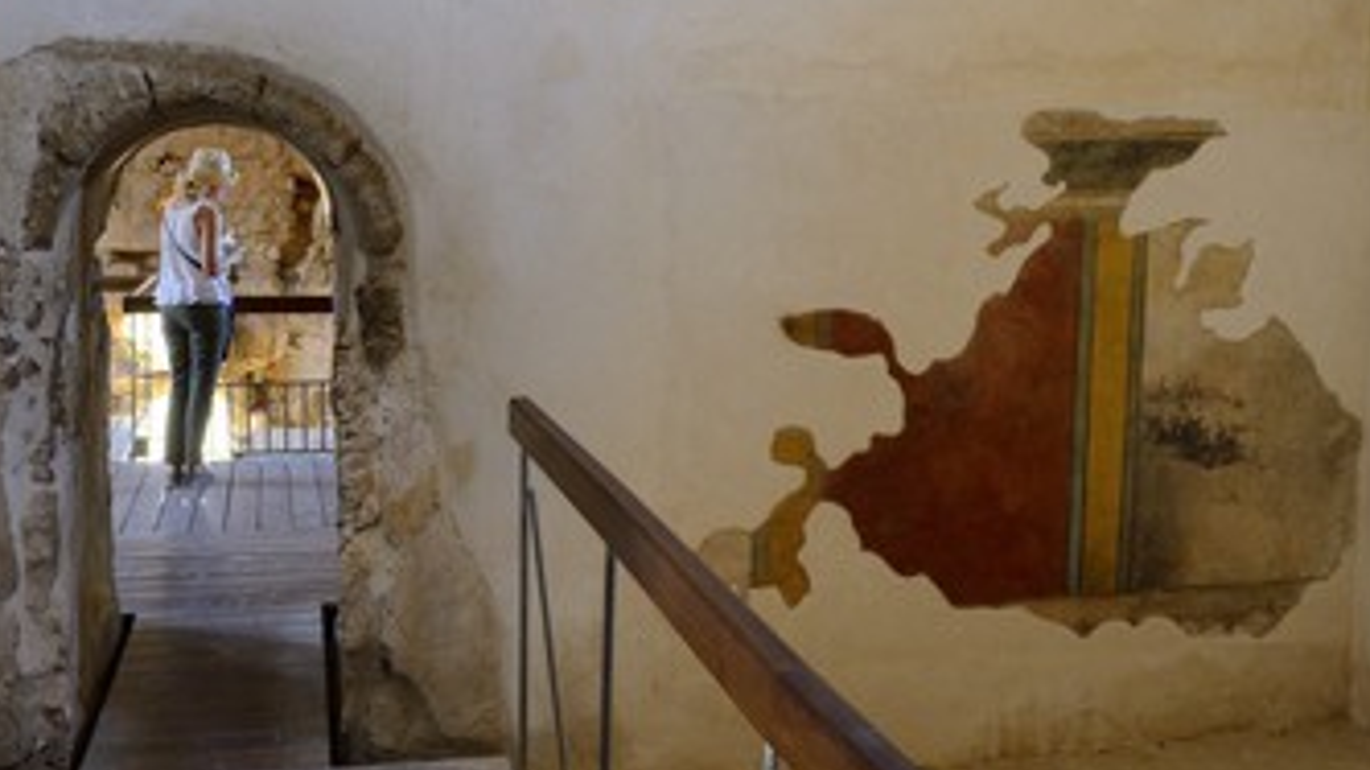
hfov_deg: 49.3
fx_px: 1489
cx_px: 613
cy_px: 259
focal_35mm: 41
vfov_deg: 28.8
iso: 800
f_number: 5
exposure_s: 1/40
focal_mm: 31
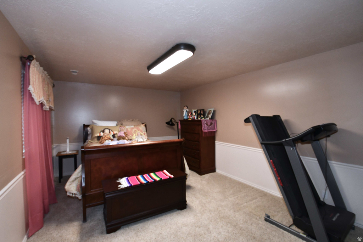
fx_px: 151
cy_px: 121
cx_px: 182
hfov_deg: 100.4
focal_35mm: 15
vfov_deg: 77.3
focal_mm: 10
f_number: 7.1
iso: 1000
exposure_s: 1/60
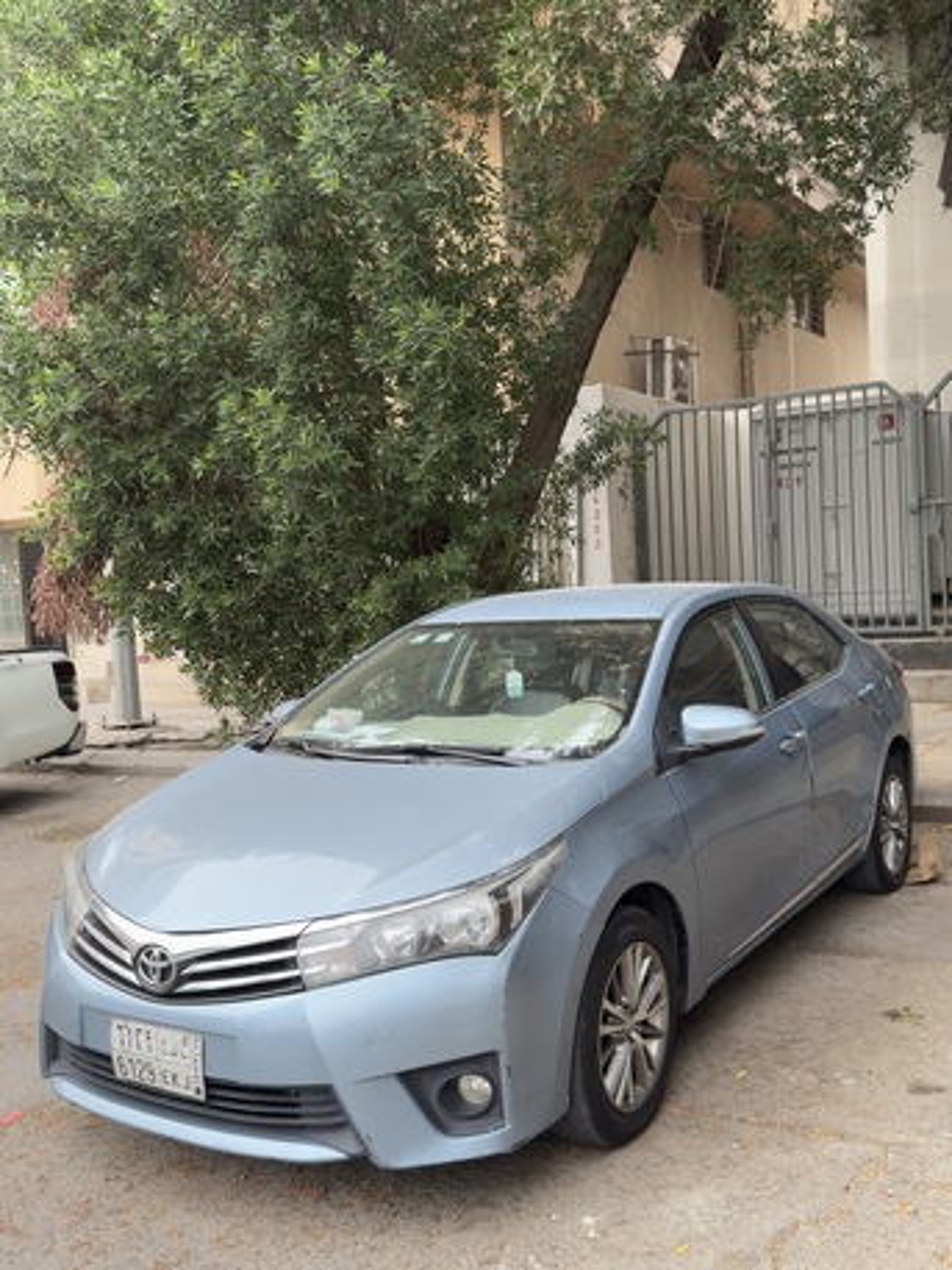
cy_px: 635
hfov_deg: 40.7
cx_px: 476
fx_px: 1283
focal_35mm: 35
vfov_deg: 52.6
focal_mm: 6.76
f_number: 1.78
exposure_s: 1/271
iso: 80
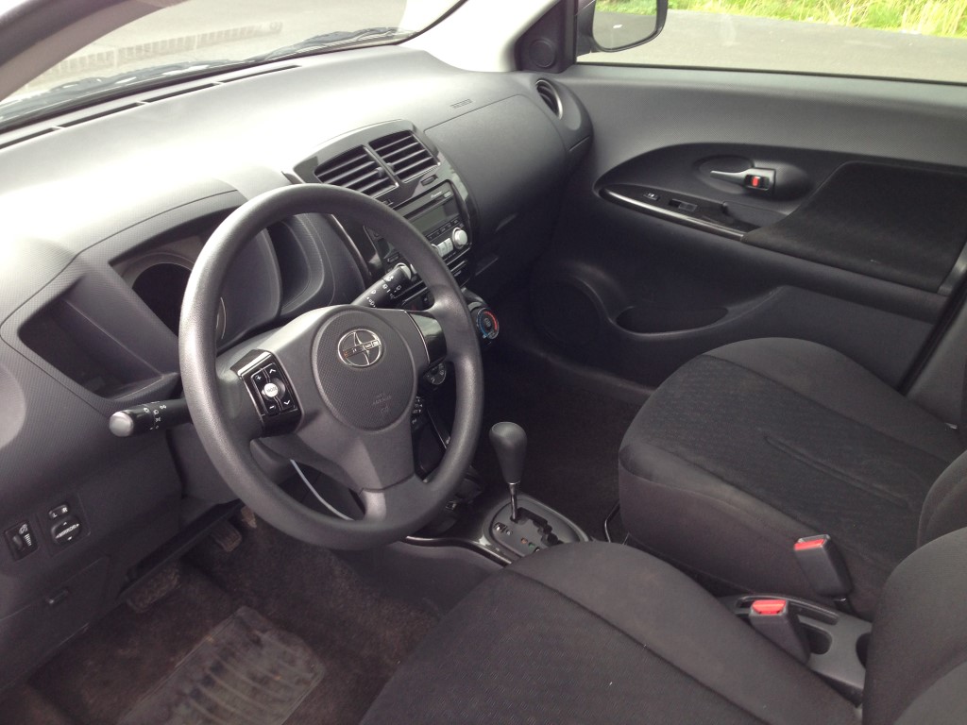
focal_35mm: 33
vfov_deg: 42.9
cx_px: 484
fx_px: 922
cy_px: 362
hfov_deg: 55.4
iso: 64
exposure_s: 1/40
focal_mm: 4.12
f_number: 2.4
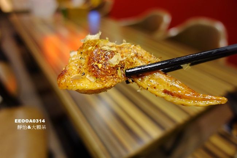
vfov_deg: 53.1
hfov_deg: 73.8
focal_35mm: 24
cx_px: 118
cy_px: 79
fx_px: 158
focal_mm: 8.8
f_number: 1.8
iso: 500
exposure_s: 1/30
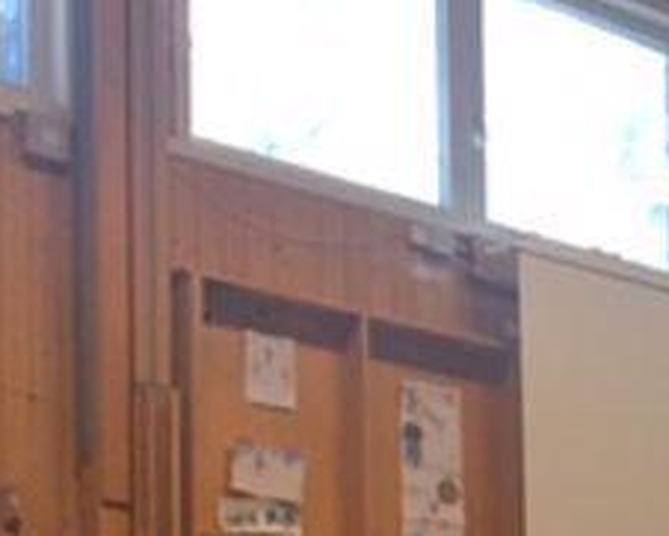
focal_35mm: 113
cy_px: 906
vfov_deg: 12.6
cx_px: 1302
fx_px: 2238
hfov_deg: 14.4
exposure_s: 1/33
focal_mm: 4.15
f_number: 2.2
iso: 160
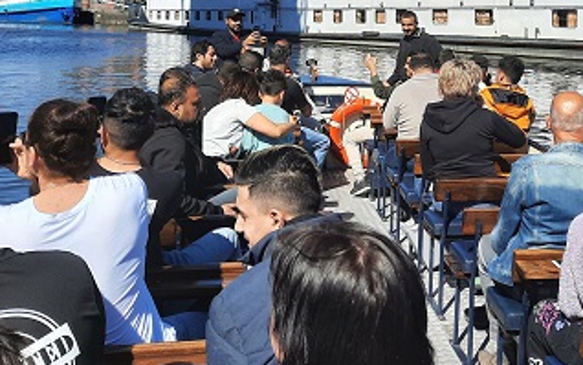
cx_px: 396
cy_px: 6
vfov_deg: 24.7
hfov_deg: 39.7
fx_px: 795
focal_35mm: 50
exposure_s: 1/1391
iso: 32
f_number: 2
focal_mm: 4.6
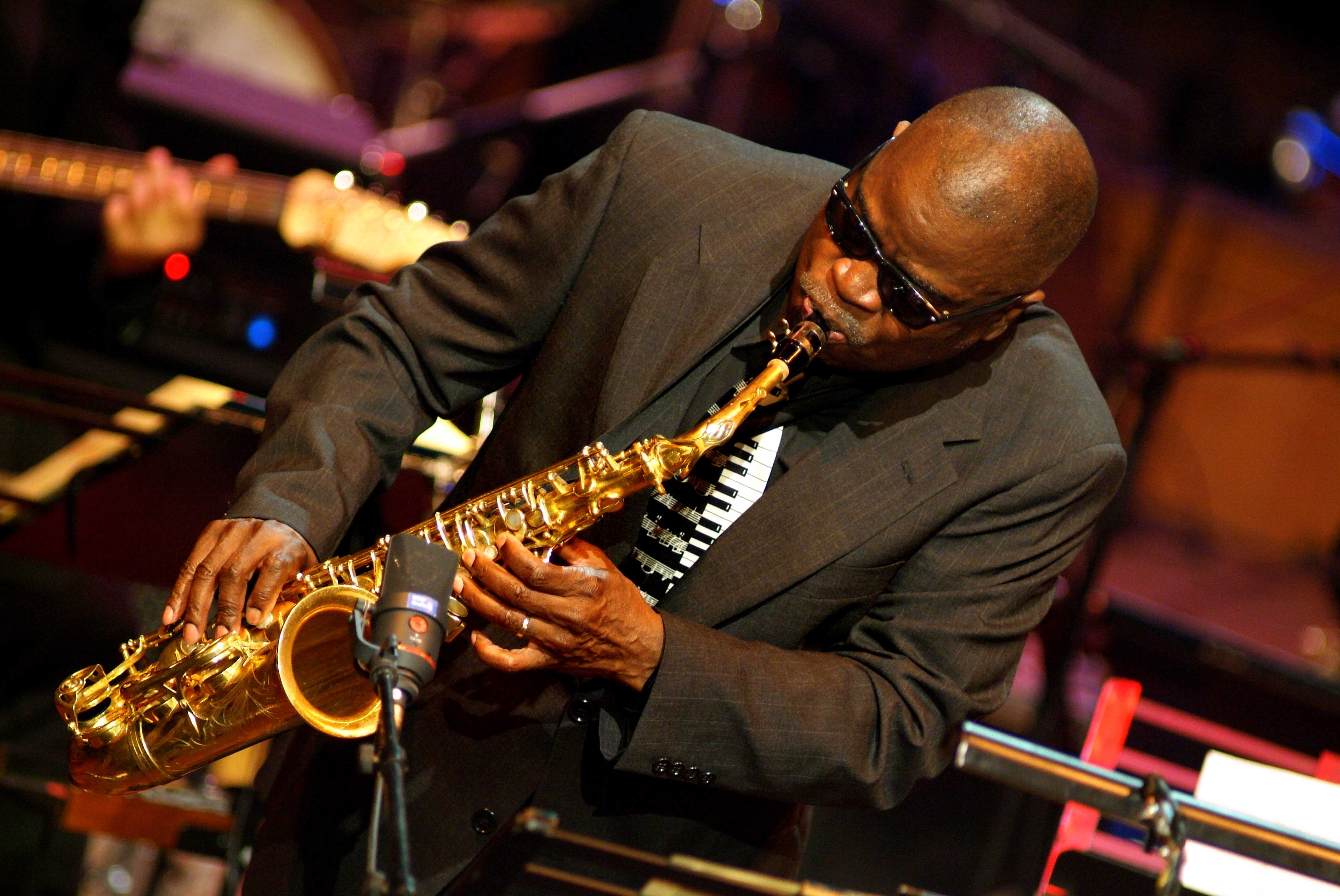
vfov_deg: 3.1
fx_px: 16768
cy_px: 448
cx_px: 670
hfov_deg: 4.6
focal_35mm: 450
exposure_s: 1/125
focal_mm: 300
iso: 1600
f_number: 3.3
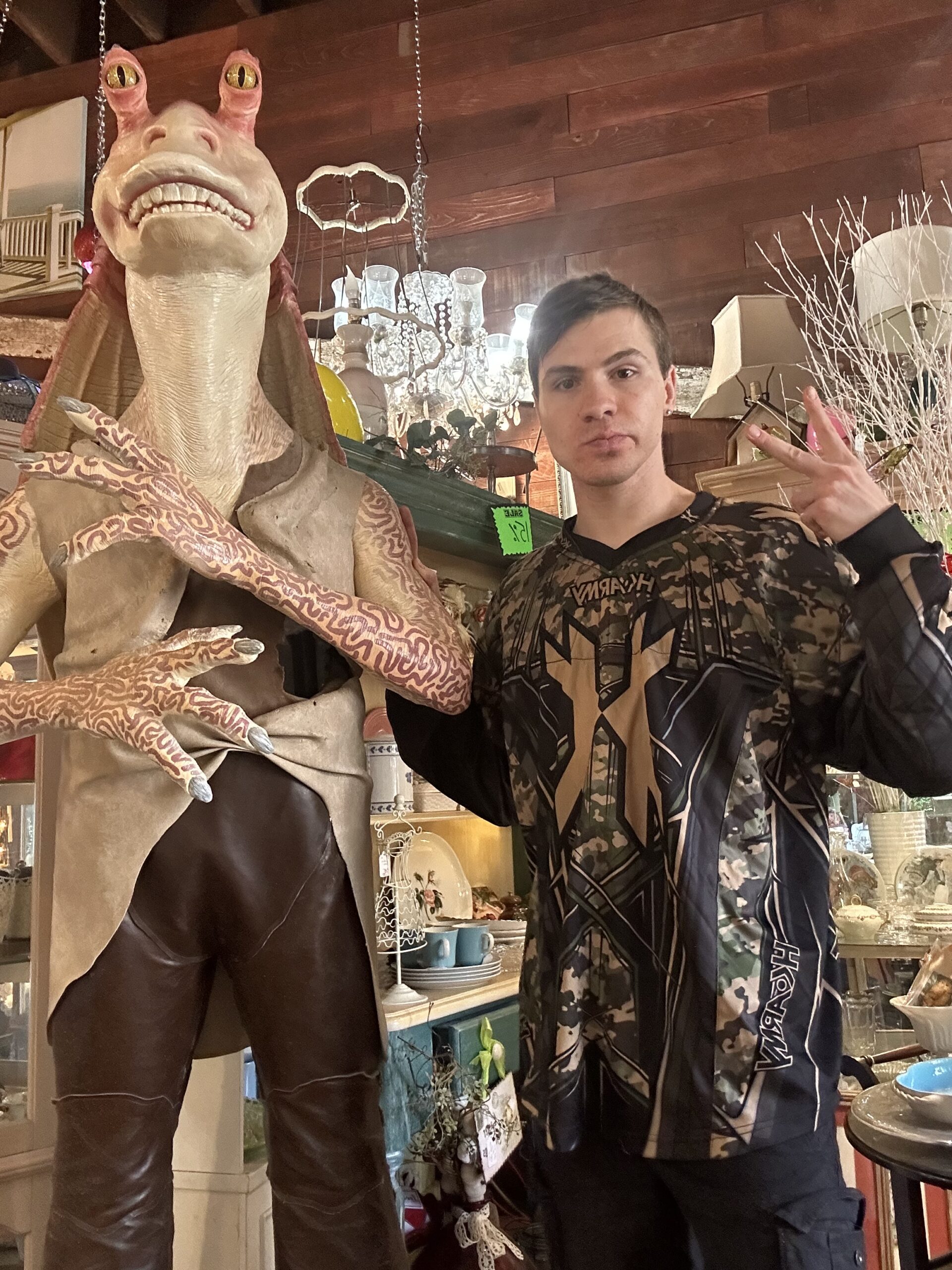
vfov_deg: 60.0
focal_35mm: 30
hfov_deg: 46.8
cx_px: 476
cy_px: 635
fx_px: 1100
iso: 320
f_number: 1.9
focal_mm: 2.69
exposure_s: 1/60
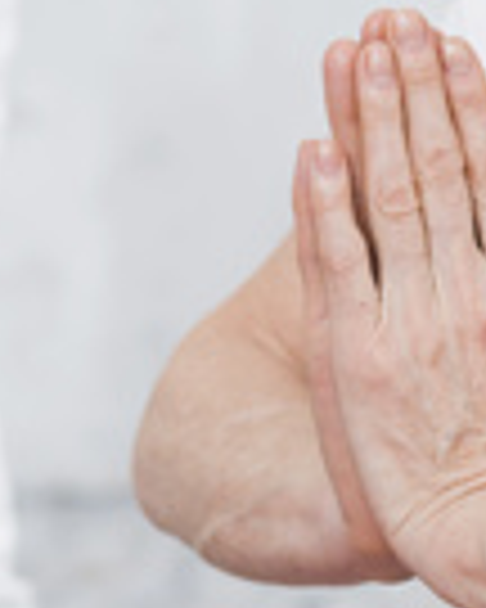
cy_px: -146
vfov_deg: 5.2
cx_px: 292
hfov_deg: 4.2
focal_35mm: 370
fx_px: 6652
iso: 250
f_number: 4.5
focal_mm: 85
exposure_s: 1/100
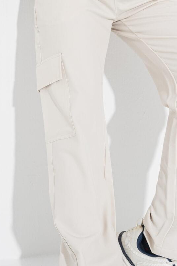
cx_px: 102
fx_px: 560
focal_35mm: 76
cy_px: 0
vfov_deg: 25.3
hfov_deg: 17.9
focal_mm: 24
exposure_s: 1/250
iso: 100
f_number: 5
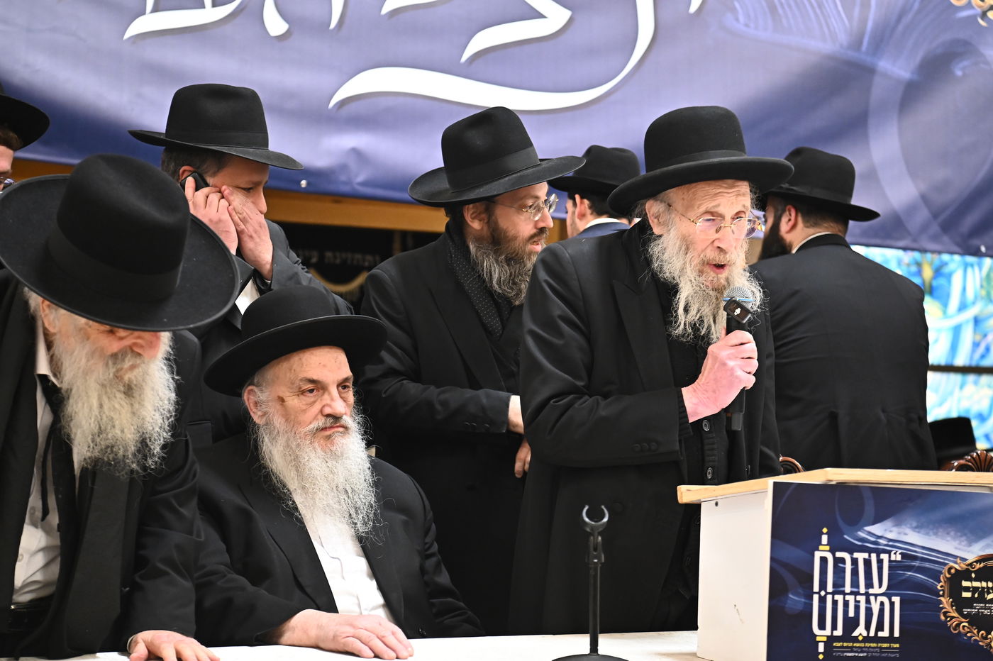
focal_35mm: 70
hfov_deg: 28.9
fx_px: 1930
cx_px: 496
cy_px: 330
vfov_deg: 19.4
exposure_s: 1/125
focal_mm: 70
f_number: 4
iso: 3200
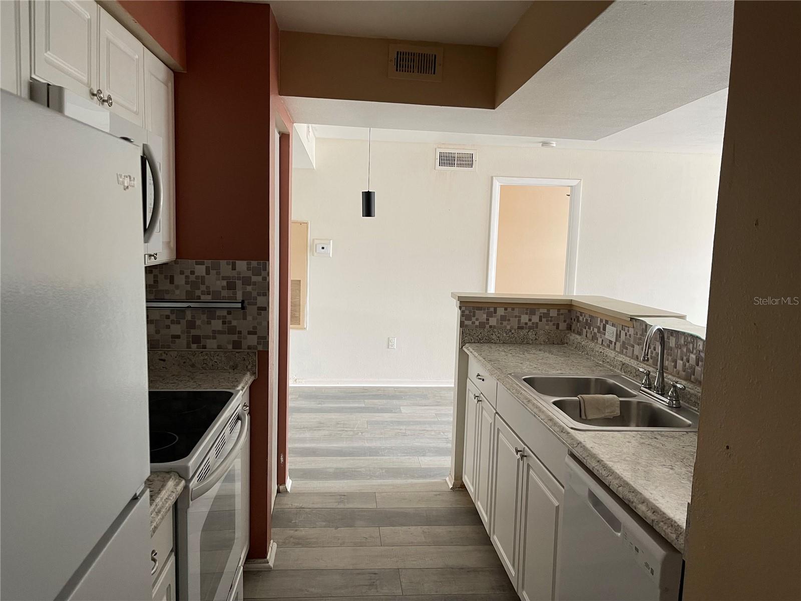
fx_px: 578
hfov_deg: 69.4
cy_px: 300
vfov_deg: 54.9
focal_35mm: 25
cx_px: 400
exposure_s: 1/60
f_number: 1.6
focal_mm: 5.1
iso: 100
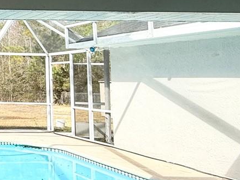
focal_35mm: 51
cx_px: -143
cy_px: 51
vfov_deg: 28.2
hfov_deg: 25.3
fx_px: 353
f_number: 2.2
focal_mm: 2.22
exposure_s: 1/853
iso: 50
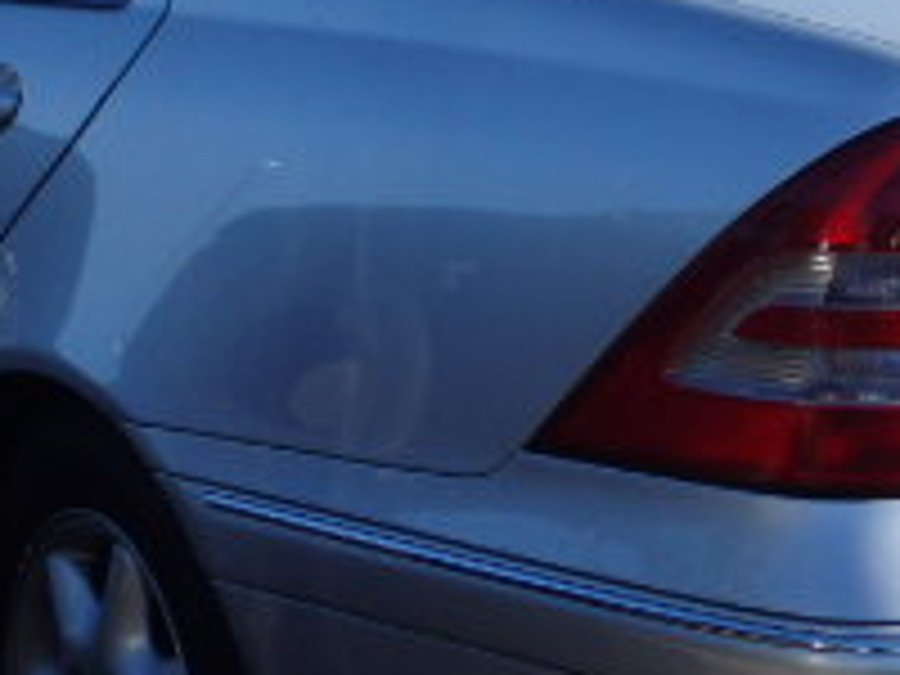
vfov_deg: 12.9
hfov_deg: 17.0
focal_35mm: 115
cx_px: 666
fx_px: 2990
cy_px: 256
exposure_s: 1/500
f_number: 4.5
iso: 125
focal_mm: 6.4
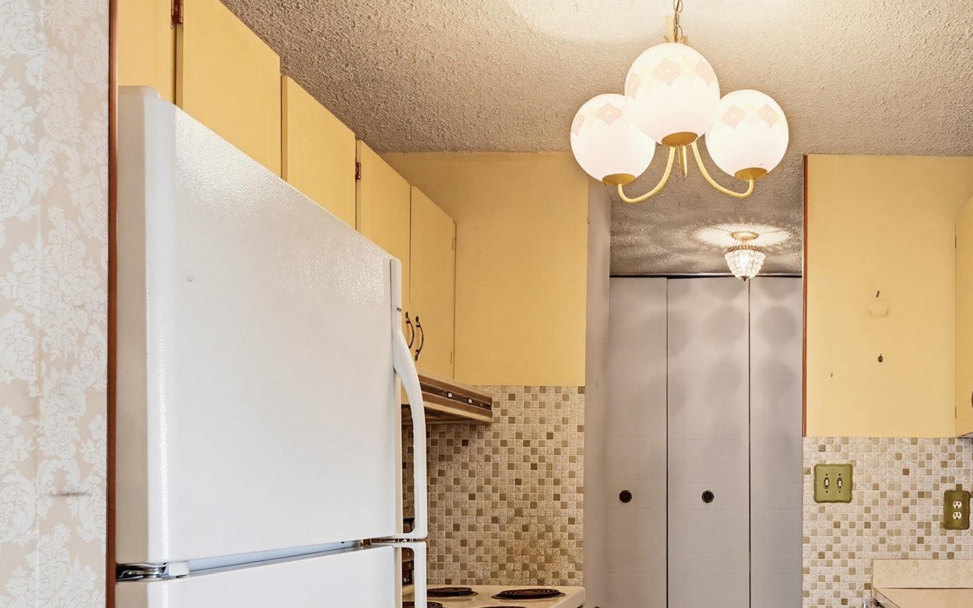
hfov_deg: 51.9
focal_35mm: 35
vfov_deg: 34.8
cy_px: 510
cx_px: 777
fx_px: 928
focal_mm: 17.5
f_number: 8
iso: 400
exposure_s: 1/8
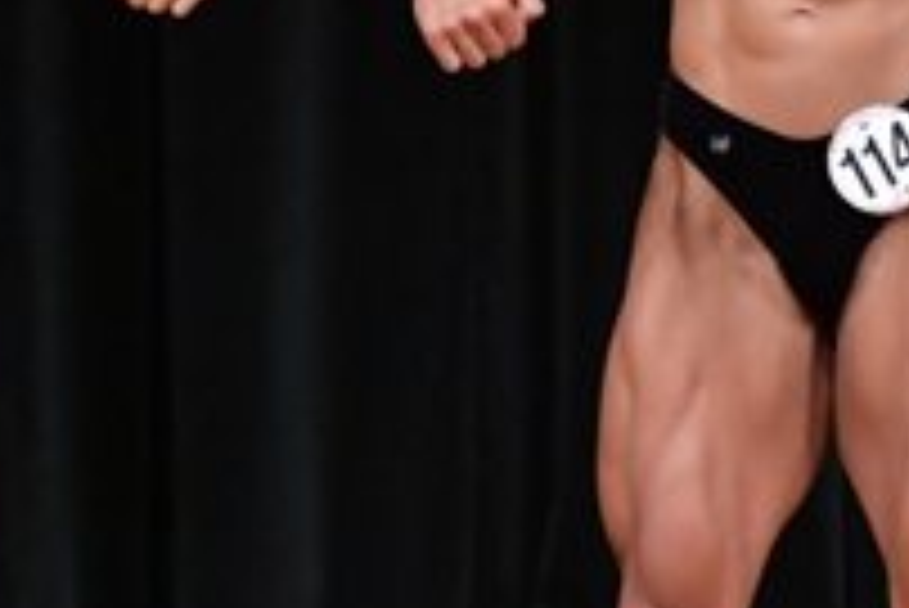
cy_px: 180
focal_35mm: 1035
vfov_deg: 1.3
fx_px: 26152
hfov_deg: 2.0
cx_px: 448
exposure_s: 1/400
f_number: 5.6
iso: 5000
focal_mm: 180
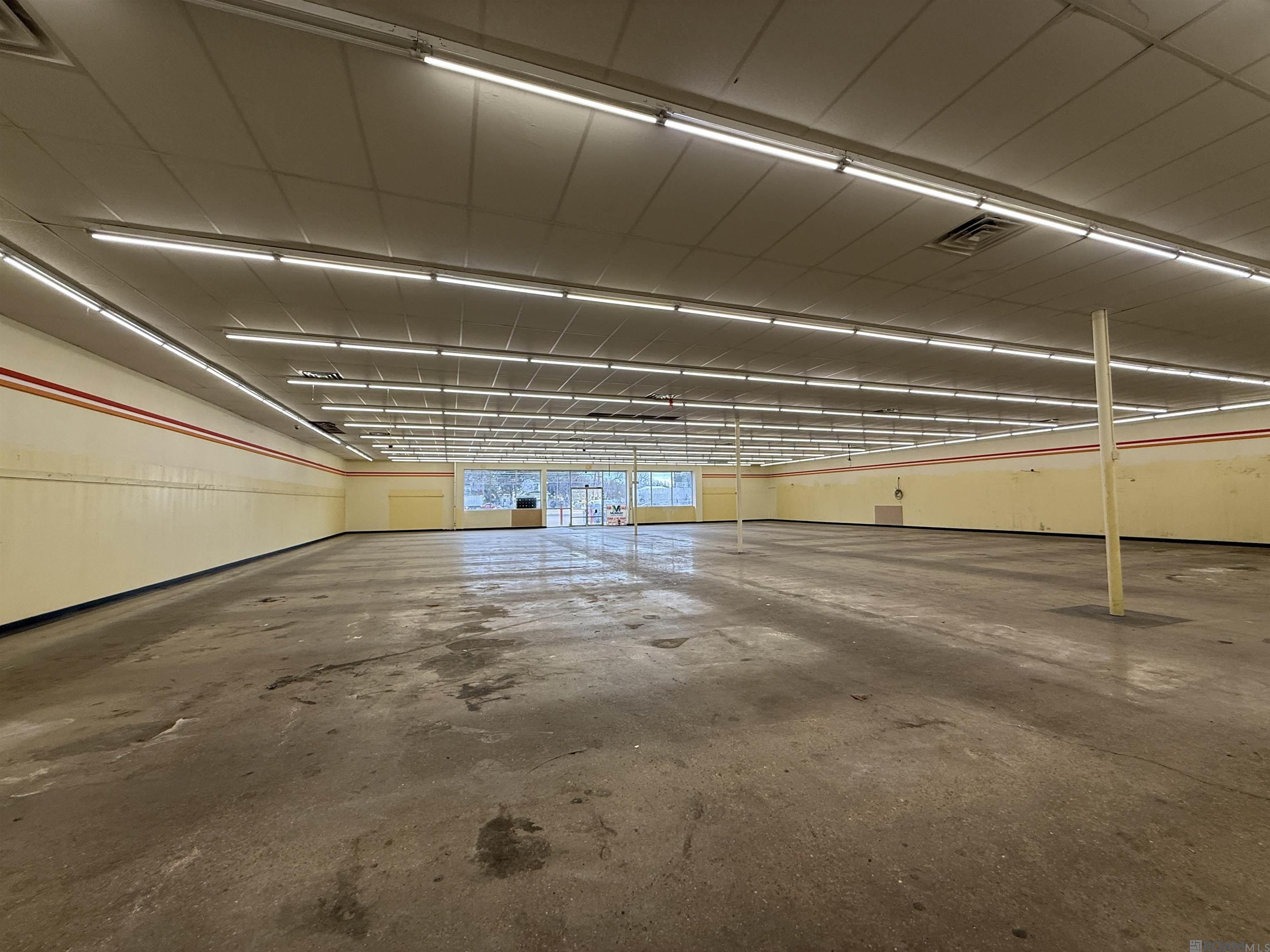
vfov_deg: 85.7
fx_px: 514
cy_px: 476
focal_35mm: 14
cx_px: 635
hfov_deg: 102.1
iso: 80
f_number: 2.2
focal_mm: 2.22
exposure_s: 1/120
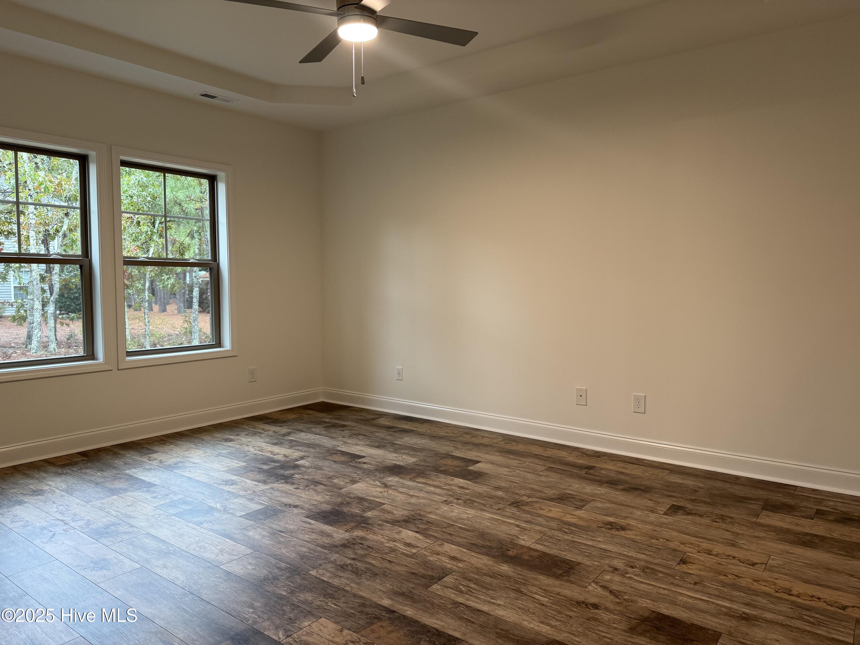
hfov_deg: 71.6
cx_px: 430
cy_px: 322
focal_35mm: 24
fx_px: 596
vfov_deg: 56.8
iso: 160
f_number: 1.78
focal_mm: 6.76
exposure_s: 1/60
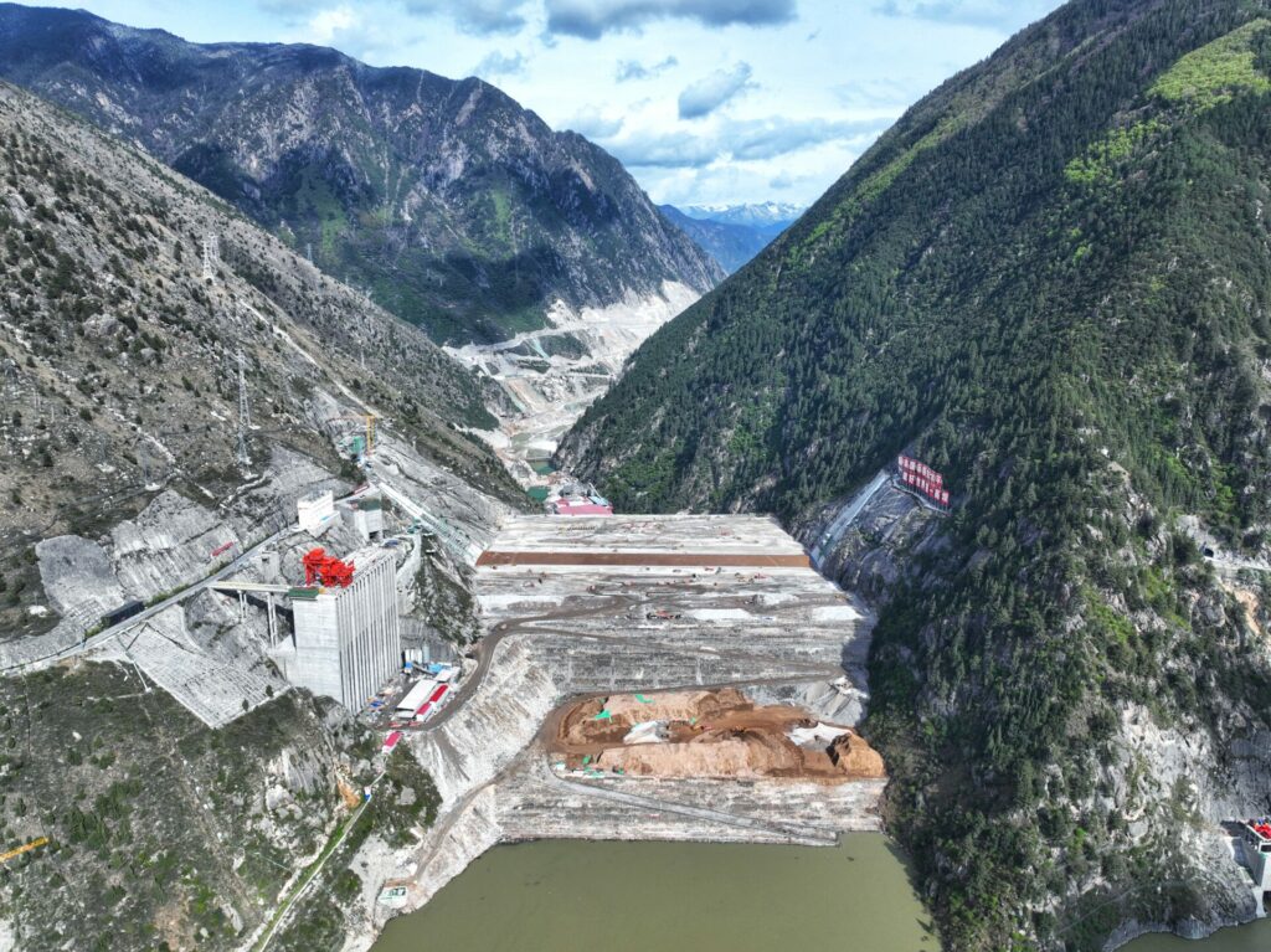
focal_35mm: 24
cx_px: 636
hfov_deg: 71.6
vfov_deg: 56.8
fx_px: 881
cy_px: 476
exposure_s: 1/2000
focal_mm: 12.29
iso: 130
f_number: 2.8
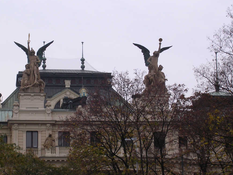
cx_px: 96
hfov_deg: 14.5
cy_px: 90
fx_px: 915
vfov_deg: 10.9
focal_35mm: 136
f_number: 4.9
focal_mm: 17.4
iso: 100
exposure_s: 1/31.4
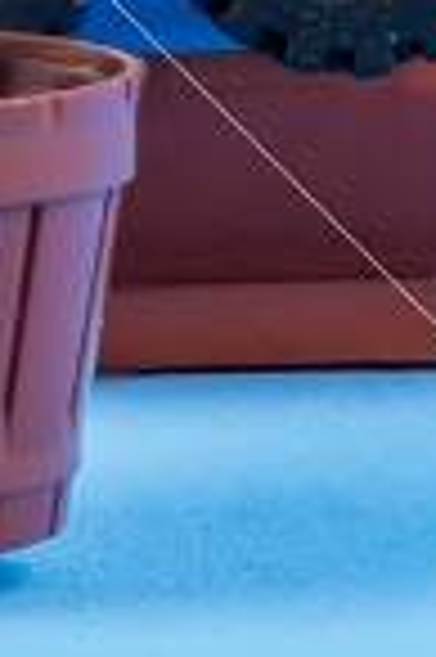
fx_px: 19501
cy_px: -1080
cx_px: -1614
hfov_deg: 1.3
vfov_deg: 1.9
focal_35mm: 1071
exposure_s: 1/1.67
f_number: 11
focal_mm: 120
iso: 50
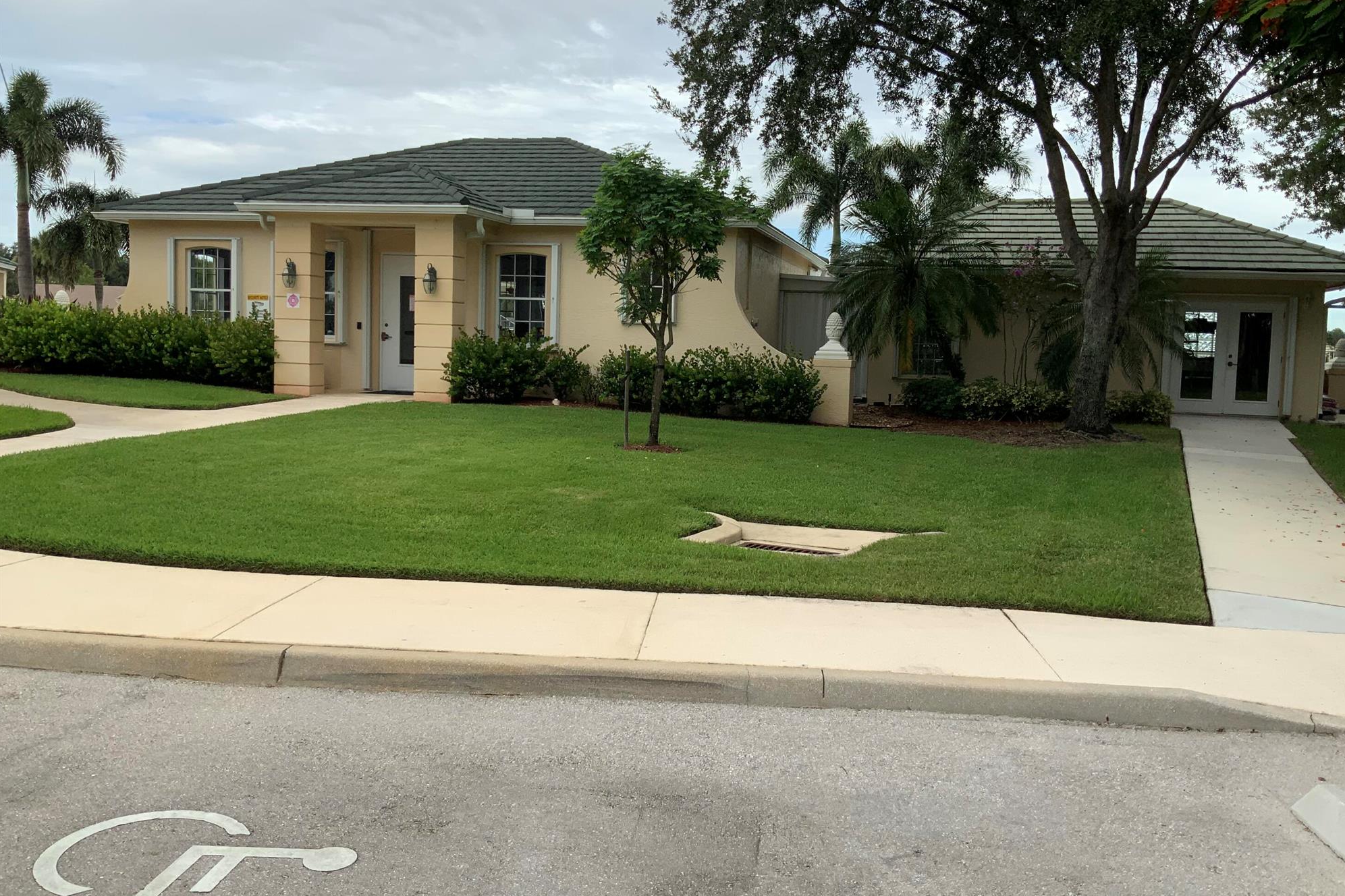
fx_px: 1158
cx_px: 688
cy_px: 421
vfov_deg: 42.3
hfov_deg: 60.3
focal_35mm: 31
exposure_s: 1/1195
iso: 16
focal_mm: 3
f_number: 1.8
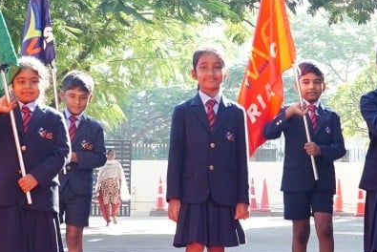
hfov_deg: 20.2
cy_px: 56
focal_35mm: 101
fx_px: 1058
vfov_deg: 13.5
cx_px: 183
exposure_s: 1/160
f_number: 7.1
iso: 800
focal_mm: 26
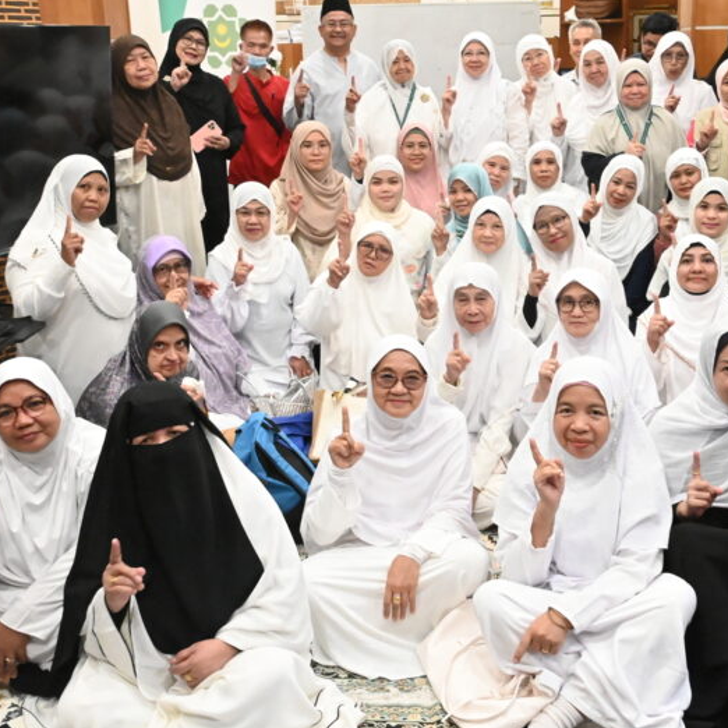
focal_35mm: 40
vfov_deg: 41.7
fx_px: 952
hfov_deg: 41.6
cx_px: 455
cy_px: 291
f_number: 10
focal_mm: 24
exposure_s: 1/30
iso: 12800
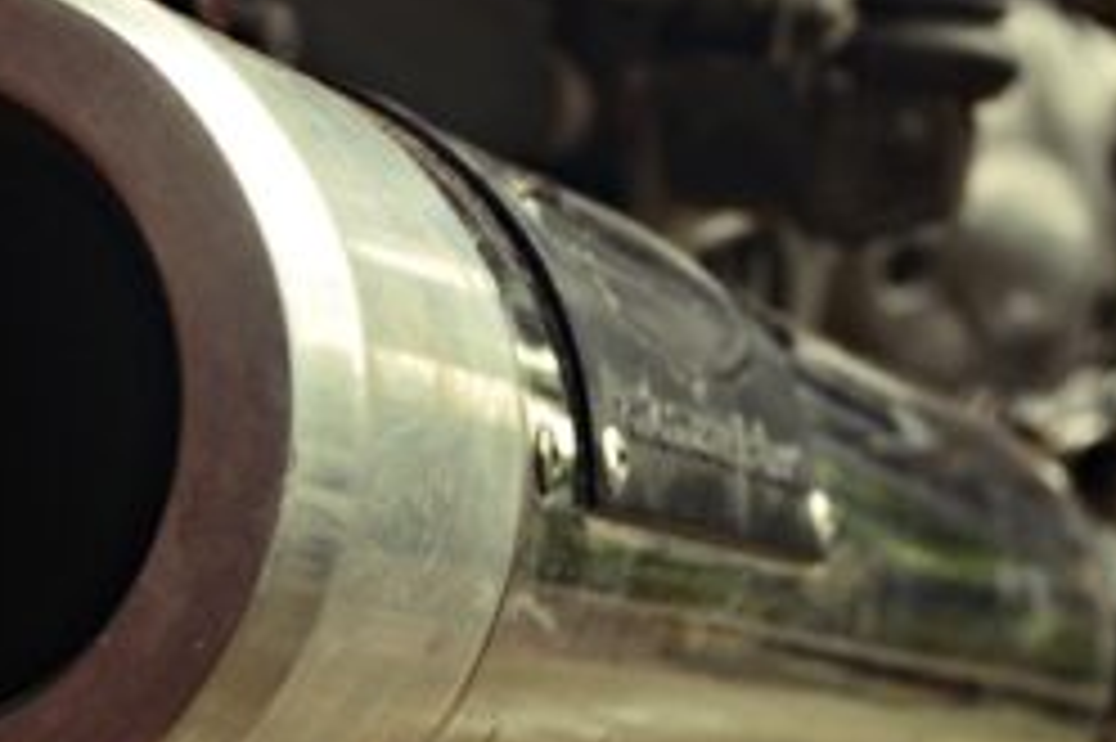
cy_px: 36
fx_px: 4027
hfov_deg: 15.5
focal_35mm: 130
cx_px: 22
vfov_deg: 10.5
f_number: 5.6
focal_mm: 28
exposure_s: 1/30
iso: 100
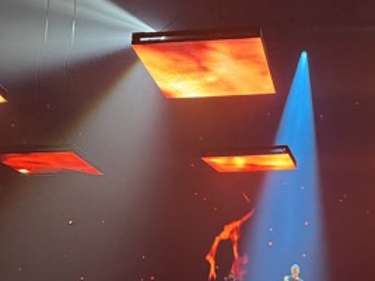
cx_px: 277
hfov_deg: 30.7
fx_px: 672
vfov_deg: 23.4
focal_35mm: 62
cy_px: 215
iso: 640
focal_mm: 5.96
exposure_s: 1/40
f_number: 1.6
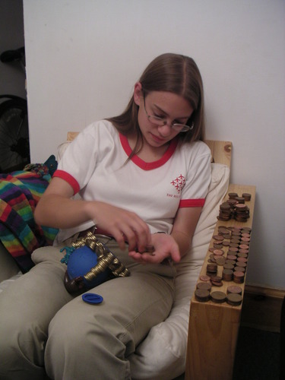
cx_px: 142
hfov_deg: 37.7
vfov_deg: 49.0
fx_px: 417
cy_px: 190
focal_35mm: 38
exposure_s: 1/3
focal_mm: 6
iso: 100
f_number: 2.8
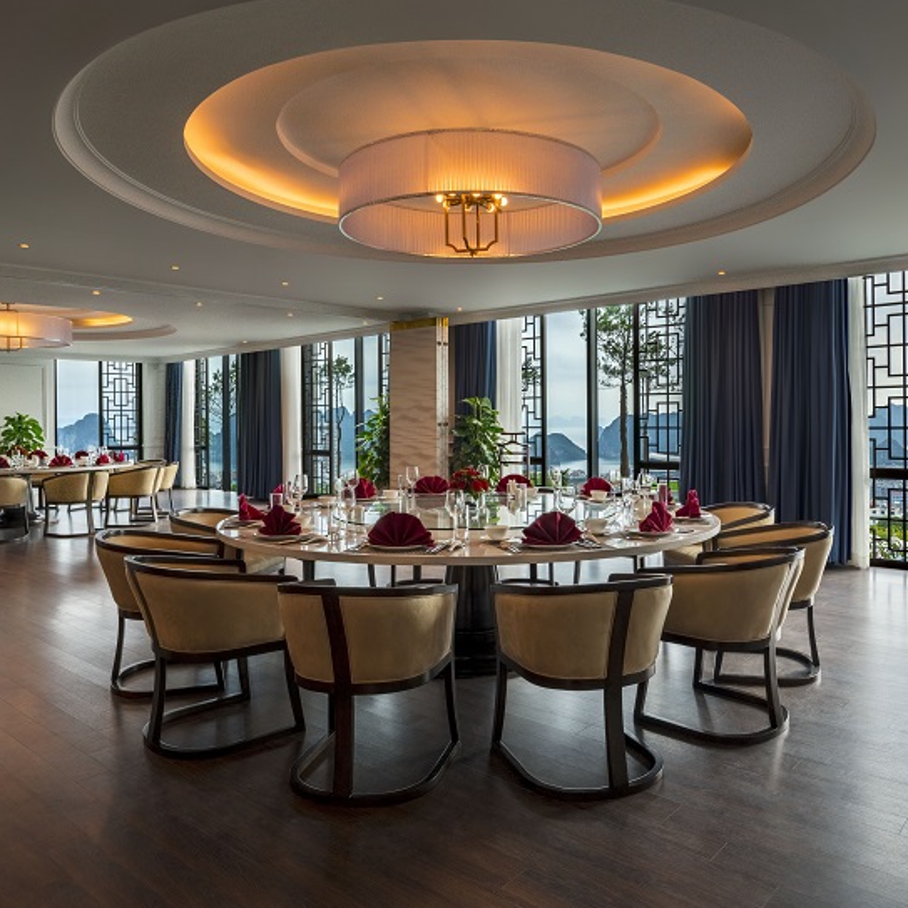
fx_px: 742
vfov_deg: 62.9
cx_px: 495
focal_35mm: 25
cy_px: 448
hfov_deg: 62.8
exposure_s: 1/500
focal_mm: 19
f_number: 13
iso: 80
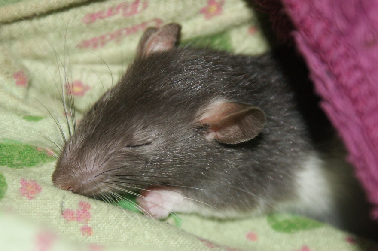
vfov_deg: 13.0
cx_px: 189
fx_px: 1101
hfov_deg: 19.5
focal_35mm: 105
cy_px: 126
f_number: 5.6
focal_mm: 70
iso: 400
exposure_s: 1/125
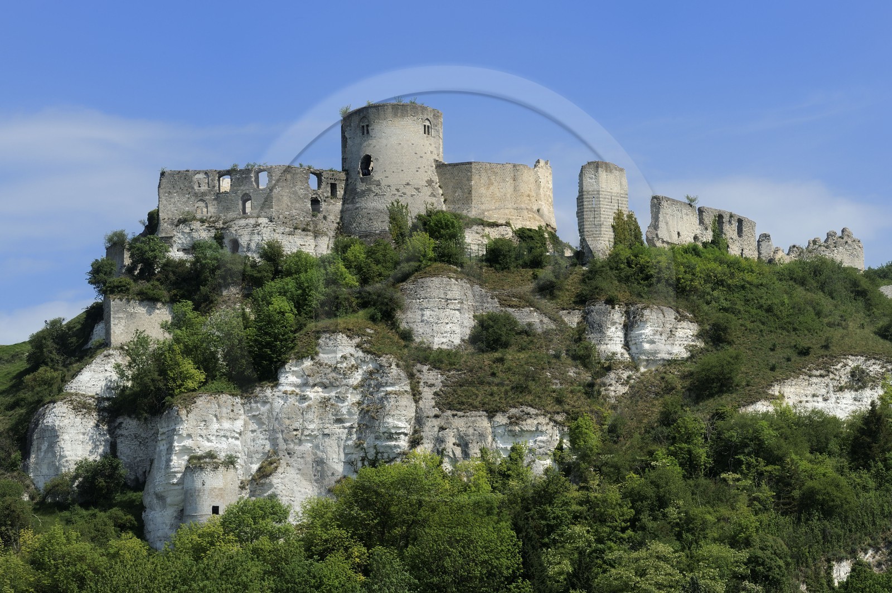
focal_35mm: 105
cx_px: 446
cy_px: 296
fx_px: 2599
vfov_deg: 13.0
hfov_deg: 19.5
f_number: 13
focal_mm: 105
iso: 200
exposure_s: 1/160
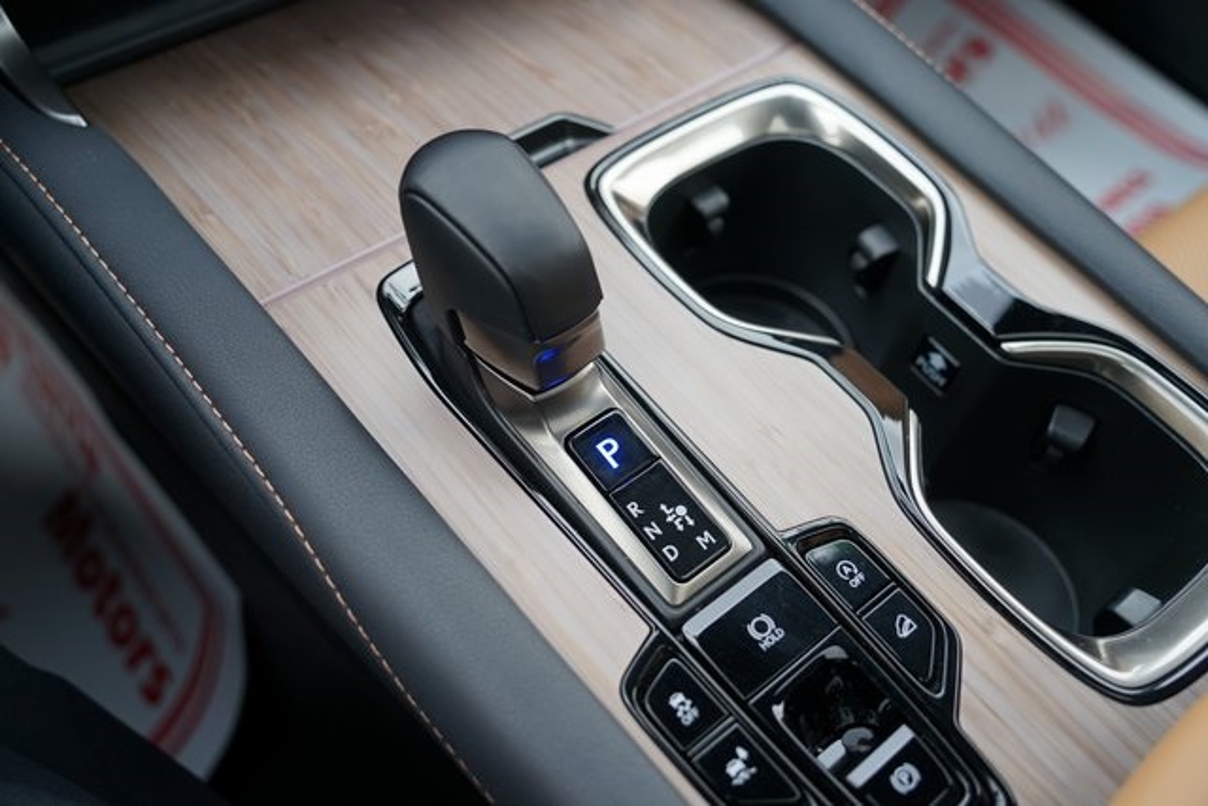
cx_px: 604
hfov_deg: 55.8
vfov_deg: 38.9
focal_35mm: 34
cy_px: 403
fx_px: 1141
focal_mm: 34
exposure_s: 1/60
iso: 200
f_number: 4
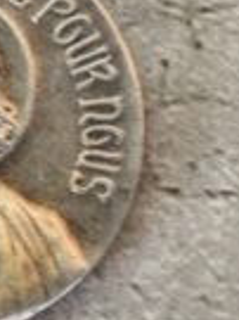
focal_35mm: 275
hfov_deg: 5.4
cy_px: 104
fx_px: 2536
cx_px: -90
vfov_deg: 7.2
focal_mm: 6.19
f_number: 1.65
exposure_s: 1/25
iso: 320
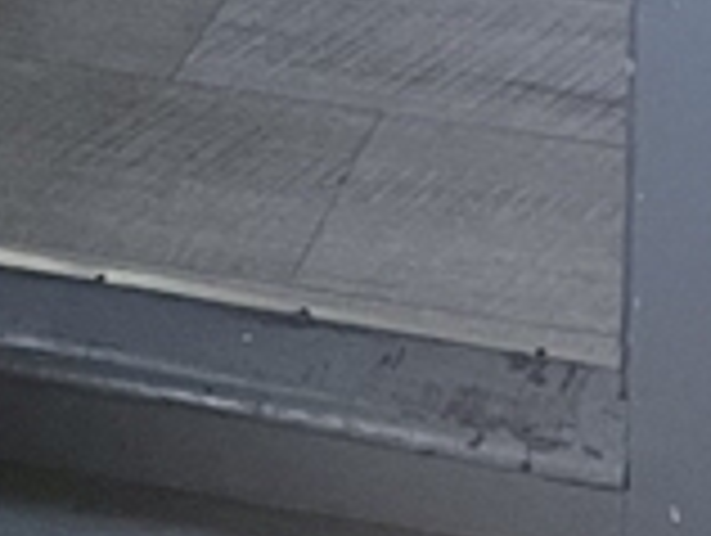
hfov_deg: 11.7
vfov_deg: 8.0
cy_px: -883
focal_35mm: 168
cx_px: 400
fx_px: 3456
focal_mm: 4.2
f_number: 1.6
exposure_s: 1/60
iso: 320
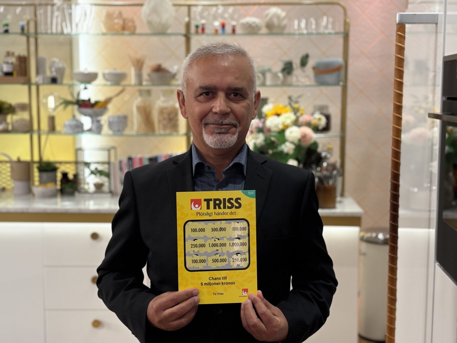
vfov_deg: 28.0
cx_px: 228
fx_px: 687
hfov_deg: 36.8
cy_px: 172
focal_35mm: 52
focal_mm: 5.96
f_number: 1.6
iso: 125
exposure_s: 1/60
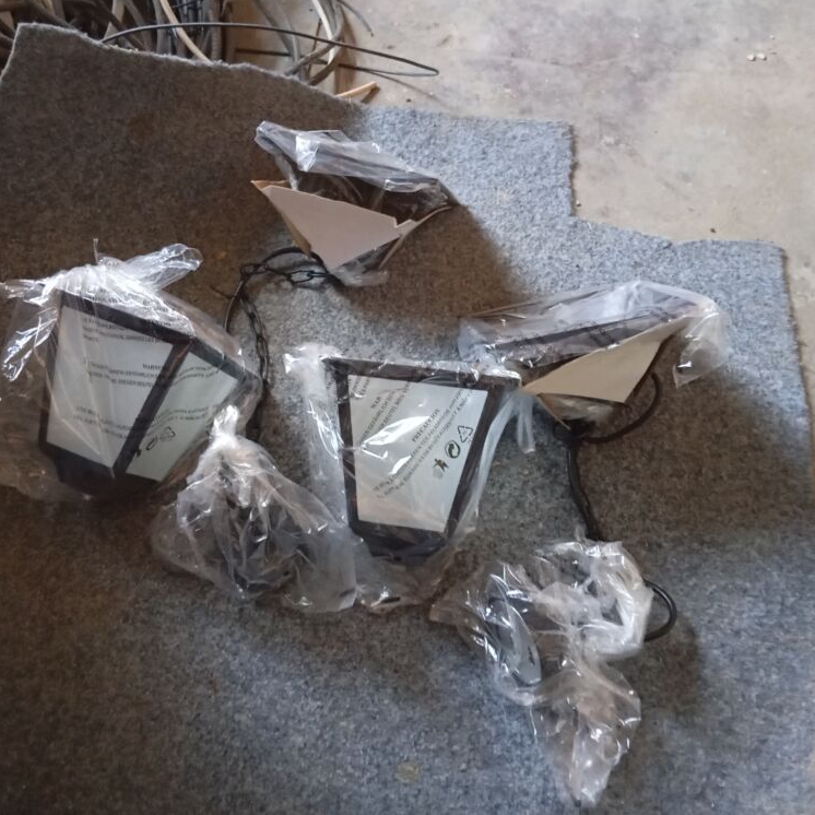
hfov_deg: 48.4
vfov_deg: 48.4
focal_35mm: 34
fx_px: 906
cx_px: 362
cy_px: 399
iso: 4089
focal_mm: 4.22
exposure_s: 1/20
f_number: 1.8
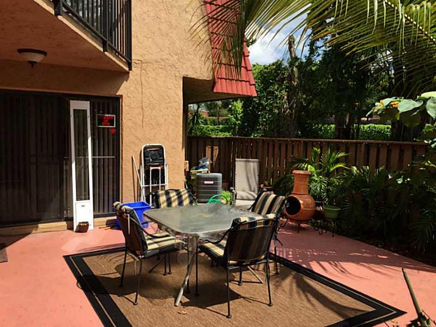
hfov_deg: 61.7
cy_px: 164
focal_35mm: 29
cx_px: 218
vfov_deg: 48.2
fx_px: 365
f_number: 2.2
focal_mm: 4.15
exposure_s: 1/1276
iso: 32
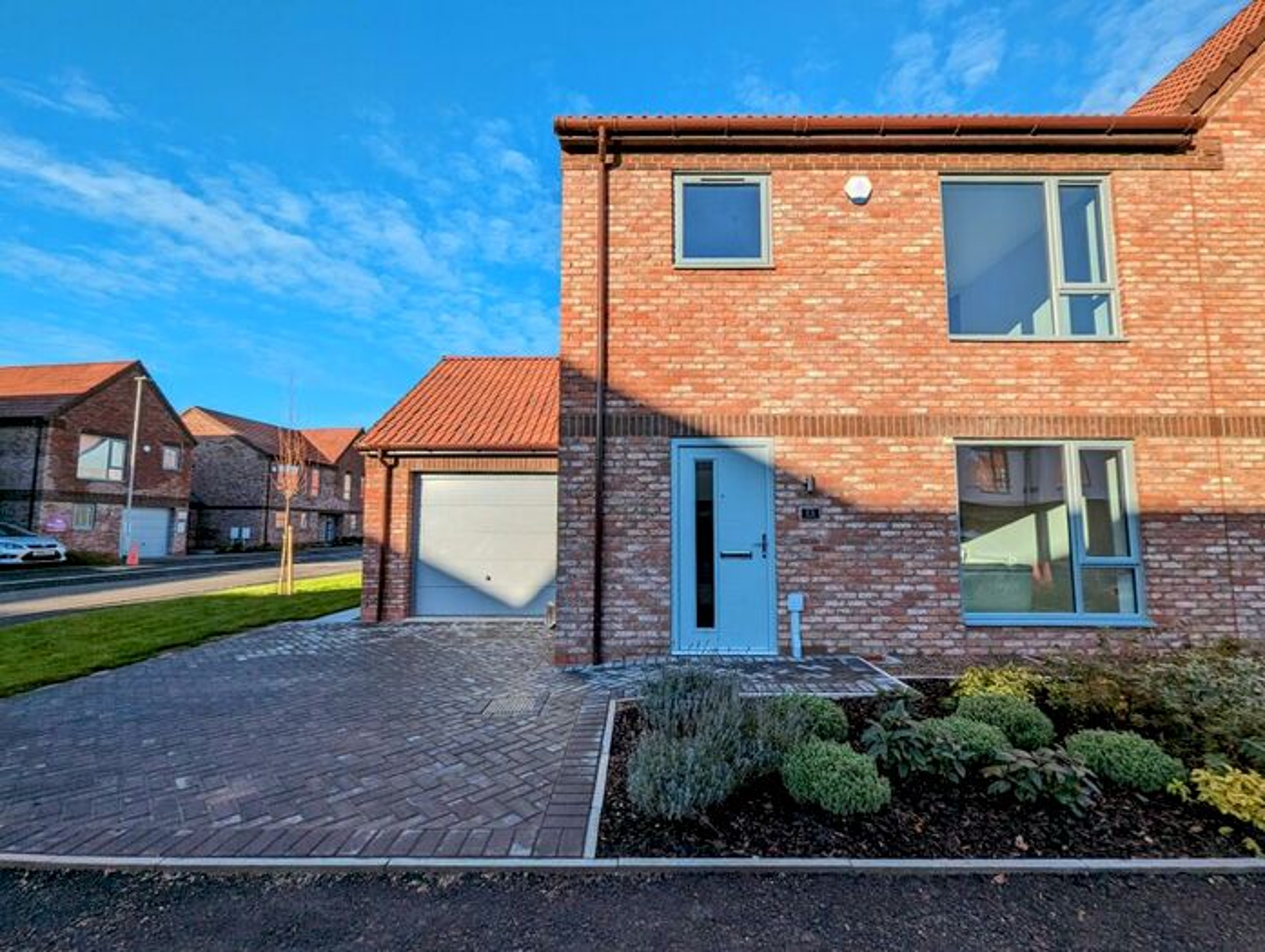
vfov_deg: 90.1
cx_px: 632
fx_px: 476
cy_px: 476
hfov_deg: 106.1
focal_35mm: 13
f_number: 2.2
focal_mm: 1.95
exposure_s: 1/912
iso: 42
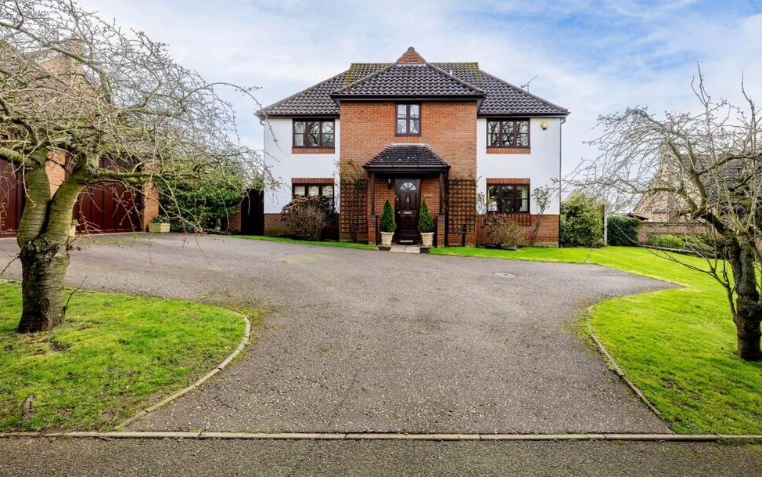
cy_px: 233
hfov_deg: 101.4
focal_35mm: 15
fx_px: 312
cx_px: 396
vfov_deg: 74.8
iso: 64
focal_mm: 14
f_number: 6.3
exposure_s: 1/50
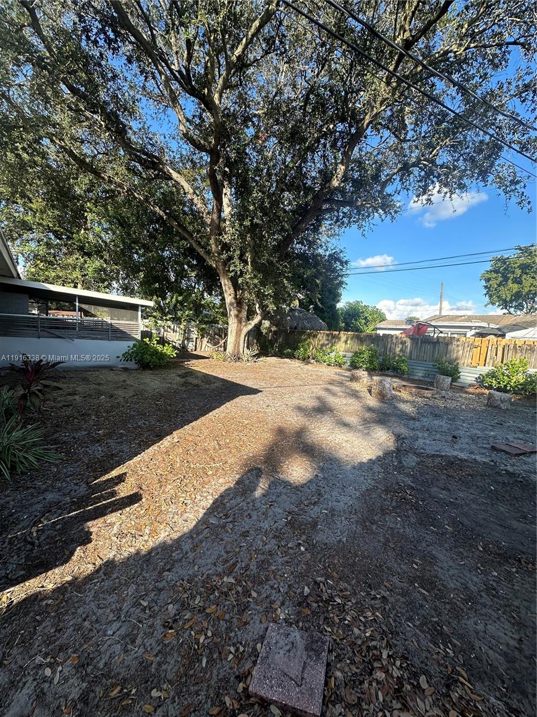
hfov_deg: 85.7
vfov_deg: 102.1
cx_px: 268
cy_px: 358
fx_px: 290
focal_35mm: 14
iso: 40
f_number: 2.2
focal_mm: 2.22
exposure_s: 1/734
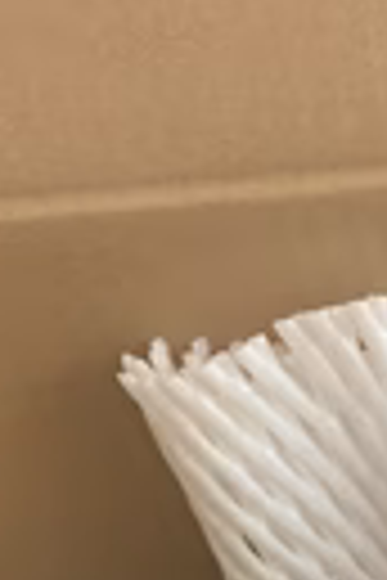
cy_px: 823
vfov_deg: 21.1
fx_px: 1354
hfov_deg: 15.5
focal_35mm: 84
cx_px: 508
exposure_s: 1/60
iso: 400
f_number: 1.8
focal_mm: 4.25
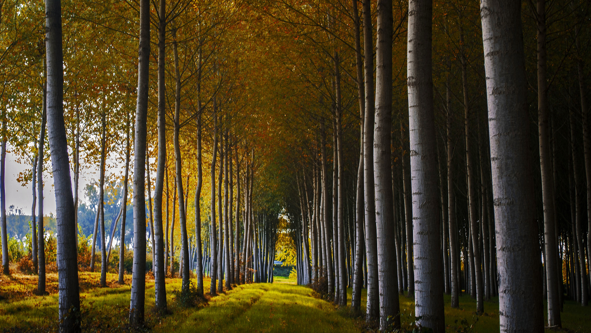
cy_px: 151
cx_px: 296
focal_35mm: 70
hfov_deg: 30.2
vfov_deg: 17.2
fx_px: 1097
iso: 100
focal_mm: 44
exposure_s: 1/10
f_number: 5.3
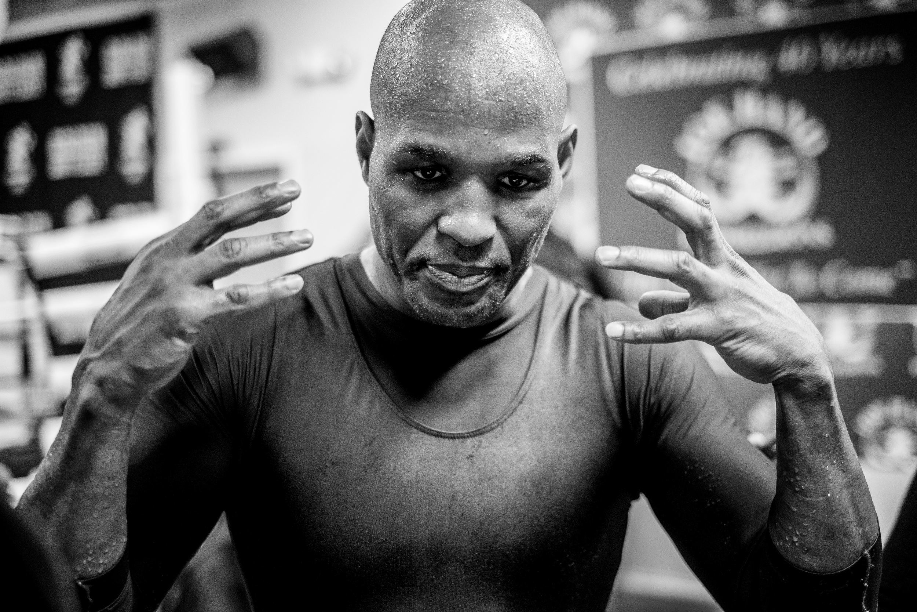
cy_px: 306
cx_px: 458
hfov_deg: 37.5
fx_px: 1350
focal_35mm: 53
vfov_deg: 25.5
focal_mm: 35
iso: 2000
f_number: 1.4
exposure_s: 1/240
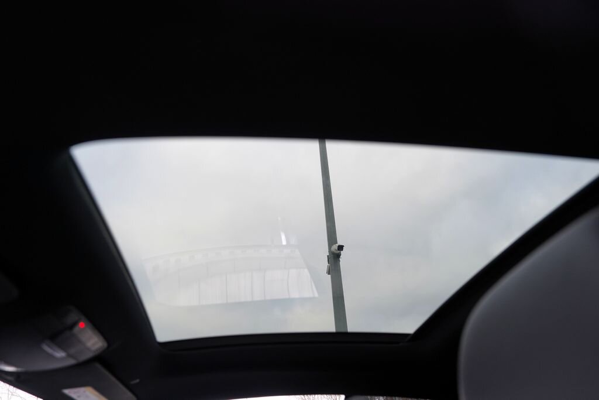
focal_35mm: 24
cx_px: 300
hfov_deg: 73.7
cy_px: 200
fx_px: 399
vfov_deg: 53.1
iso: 500
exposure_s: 1/160
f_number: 4
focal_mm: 24
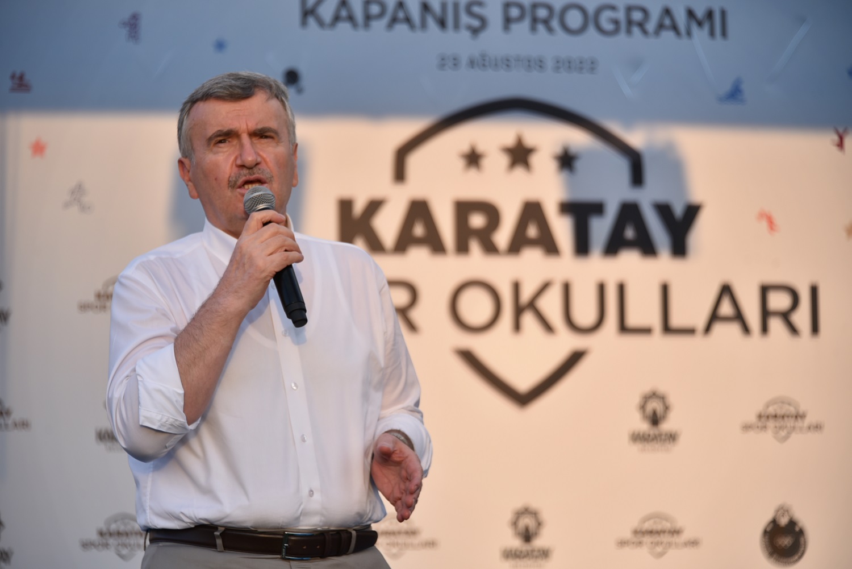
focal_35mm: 160
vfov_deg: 8.6
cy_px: 284
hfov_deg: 12.8
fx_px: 3788
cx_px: 426
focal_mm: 160
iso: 125
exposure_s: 1/125
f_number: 5.6
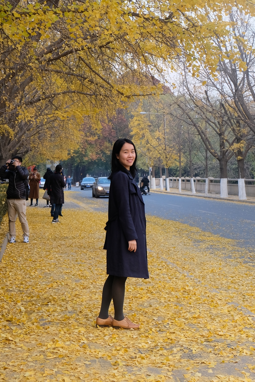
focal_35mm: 36
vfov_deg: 53.1
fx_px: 382
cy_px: 191
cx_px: 128
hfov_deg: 36.9
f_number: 4
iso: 400
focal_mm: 24.3
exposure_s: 1/125
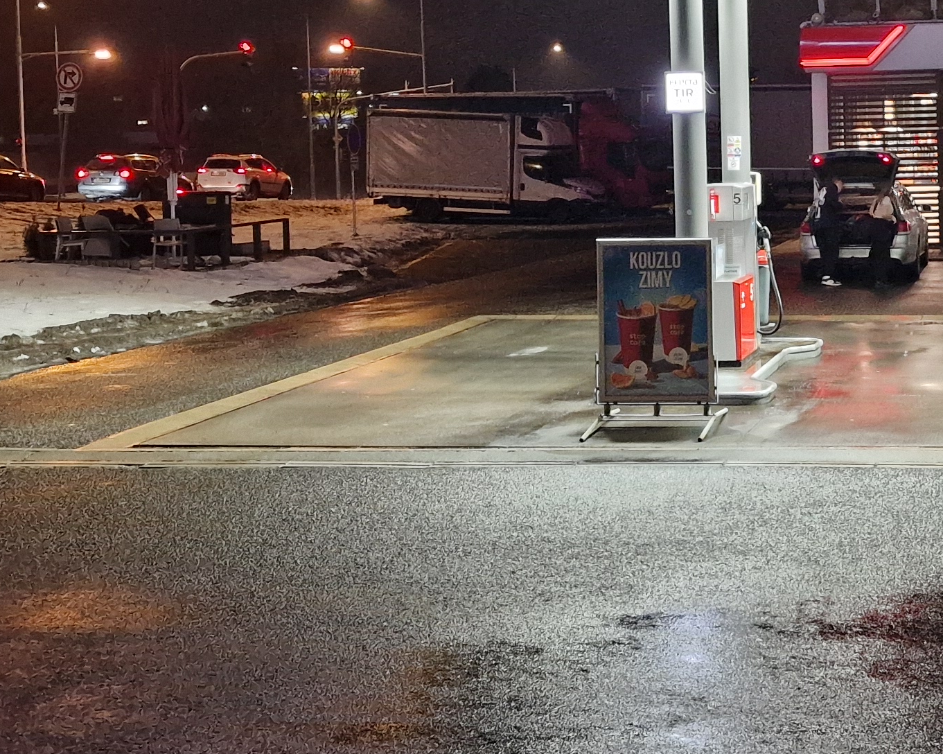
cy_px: 236
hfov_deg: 27.9
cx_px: 802
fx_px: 1841
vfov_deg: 23.0
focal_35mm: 66
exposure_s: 1/100
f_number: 1.8
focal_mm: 6.4
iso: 1000
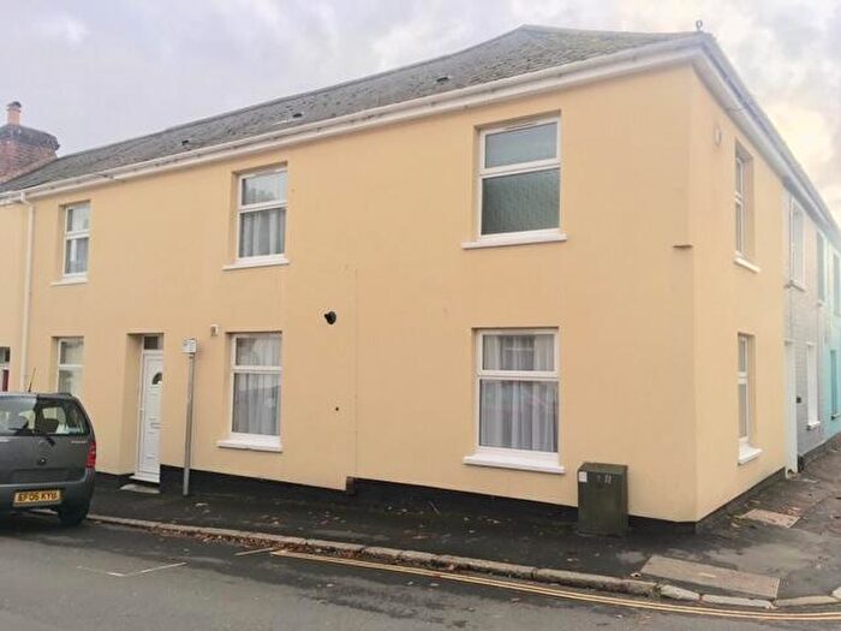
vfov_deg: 48.2
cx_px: 420
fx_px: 705
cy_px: 316
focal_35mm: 29
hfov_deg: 61.7
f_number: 2.2
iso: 25
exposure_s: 1/100
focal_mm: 4.15
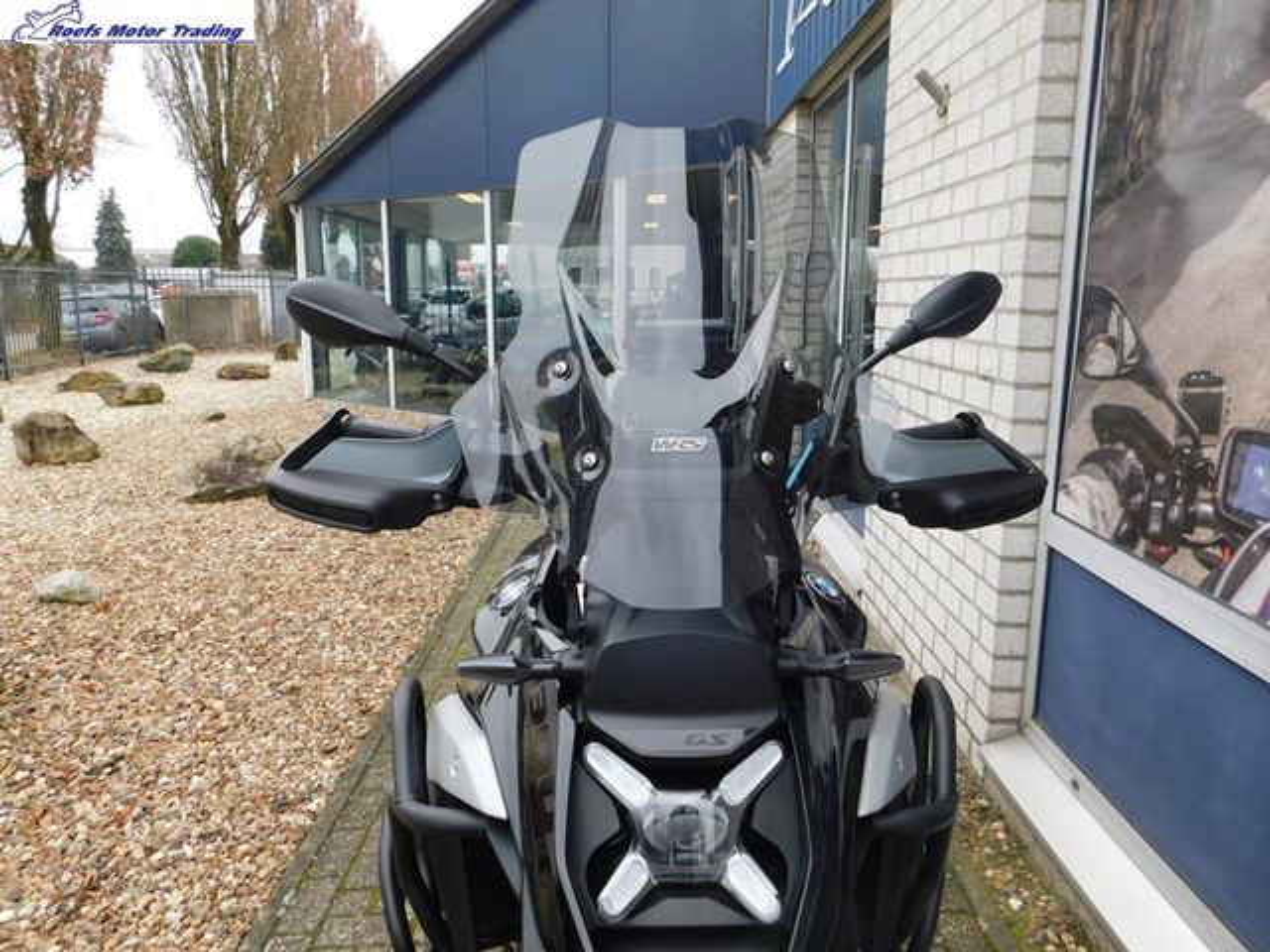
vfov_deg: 54.9
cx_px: 635
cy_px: 476
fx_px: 917
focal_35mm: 25
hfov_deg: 69.4
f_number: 3.1
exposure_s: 1/100
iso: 125
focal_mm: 4.5
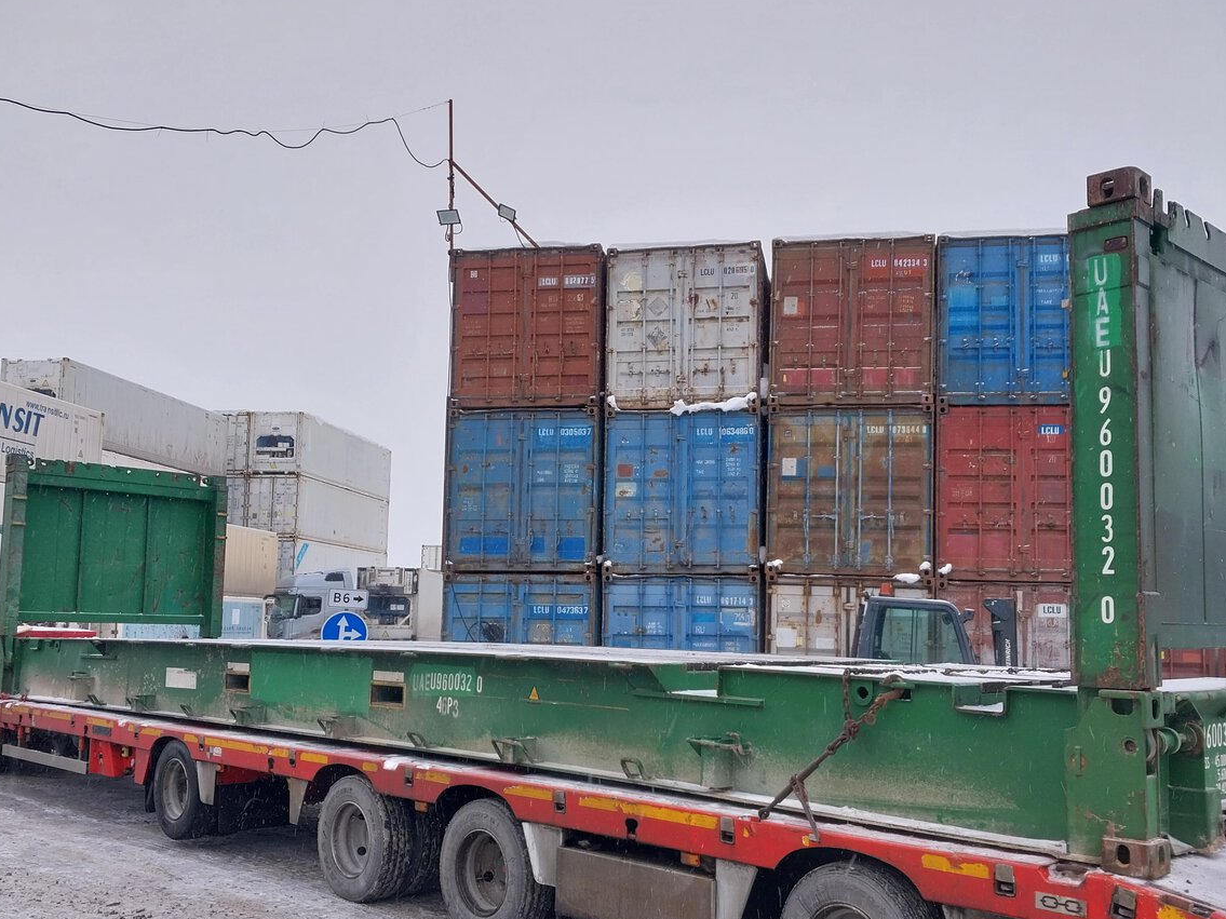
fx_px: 1169
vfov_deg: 42.9
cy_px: 490
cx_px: 645
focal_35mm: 33
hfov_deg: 55.3
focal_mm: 4
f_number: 1.8
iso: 20
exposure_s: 1/209
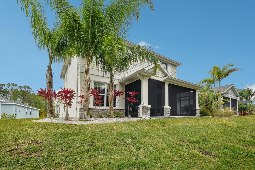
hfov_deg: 100.4
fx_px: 106
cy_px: 85
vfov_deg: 77.3
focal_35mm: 15
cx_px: 128
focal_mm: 15
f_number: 8
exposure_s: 1/500
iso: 400
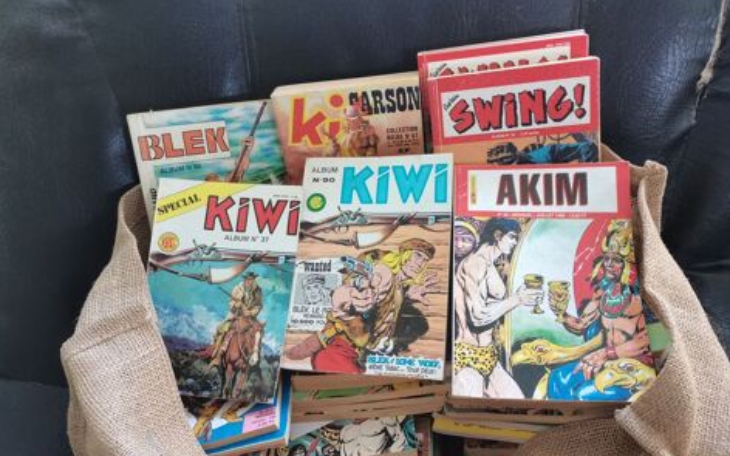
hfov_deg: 66.5
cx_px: 368
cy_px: 227
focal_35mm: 28
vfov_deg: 44.5
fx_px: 557
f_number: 1.8
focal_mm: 5.58
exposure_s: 1/33.3
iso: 640
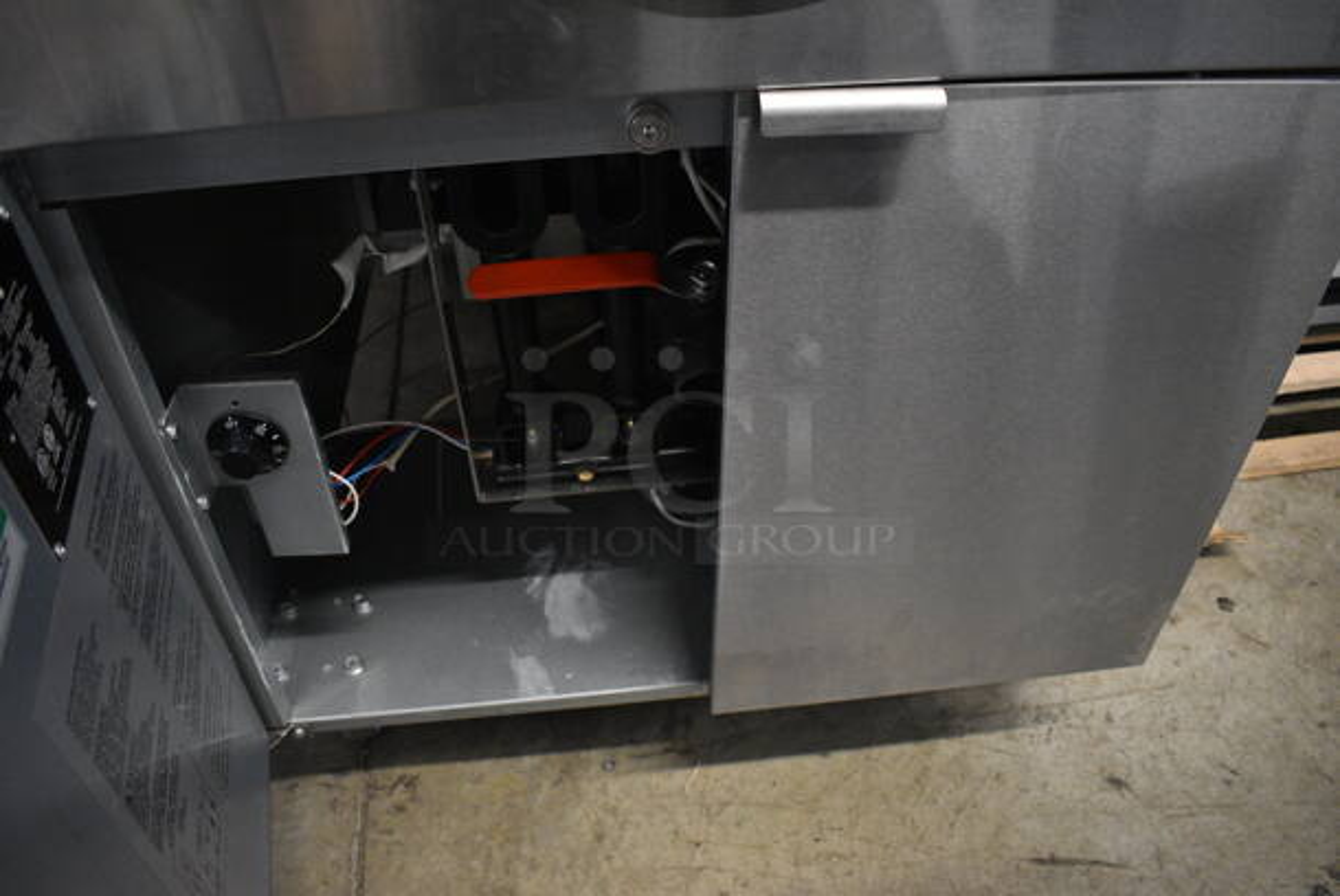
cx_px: 670
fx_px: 1006
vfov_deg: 48.0
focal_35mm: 27
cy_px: 448
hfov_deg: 67.3
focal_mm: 18
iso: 3600
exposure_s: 1/125
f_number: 3.5
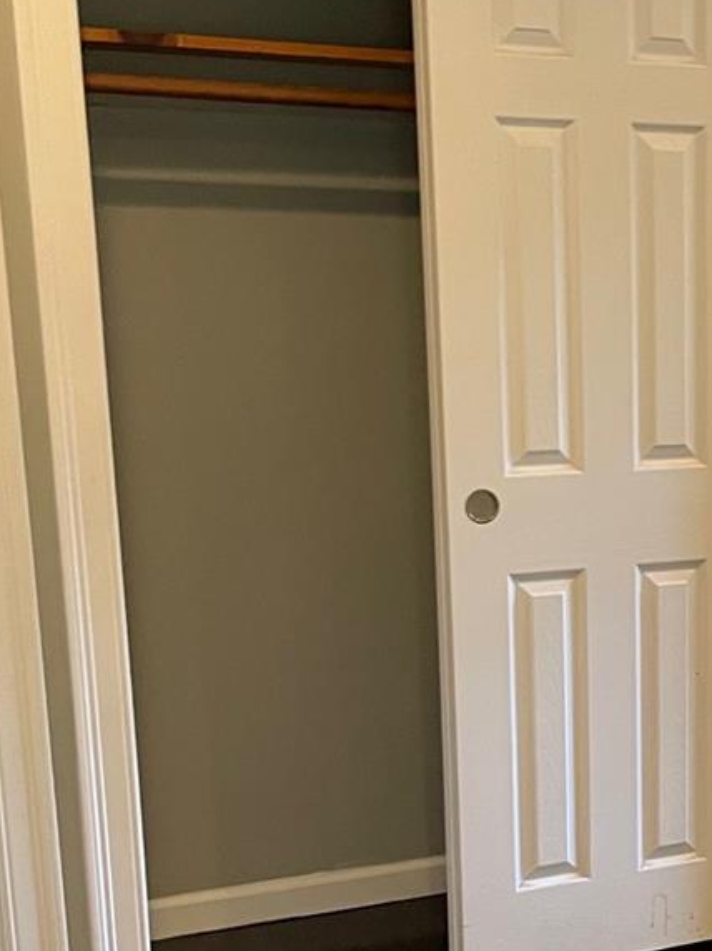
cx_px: 880
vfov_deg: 27.4
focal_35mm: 70
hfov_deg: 19.6
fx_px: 1920
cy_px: 700
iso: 125
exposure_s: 1/60
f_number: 1.6
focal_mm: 4.2
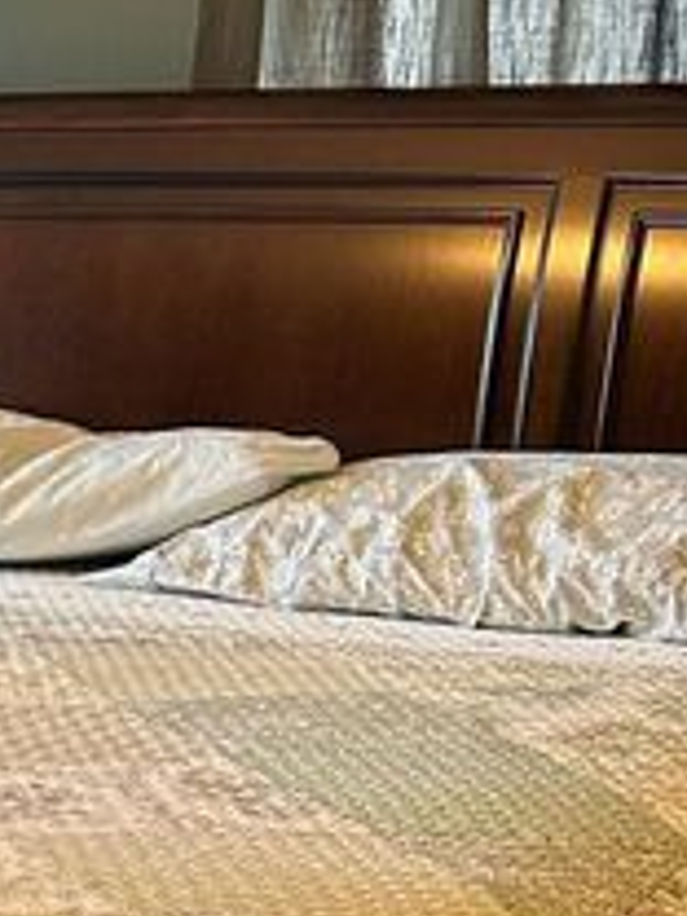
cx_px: -700
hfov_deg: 12.8
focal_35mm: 100
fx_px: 2646
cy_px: 773
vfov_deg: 19.4
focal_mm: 6.86
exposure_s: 1/60
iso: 160
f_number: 1.78
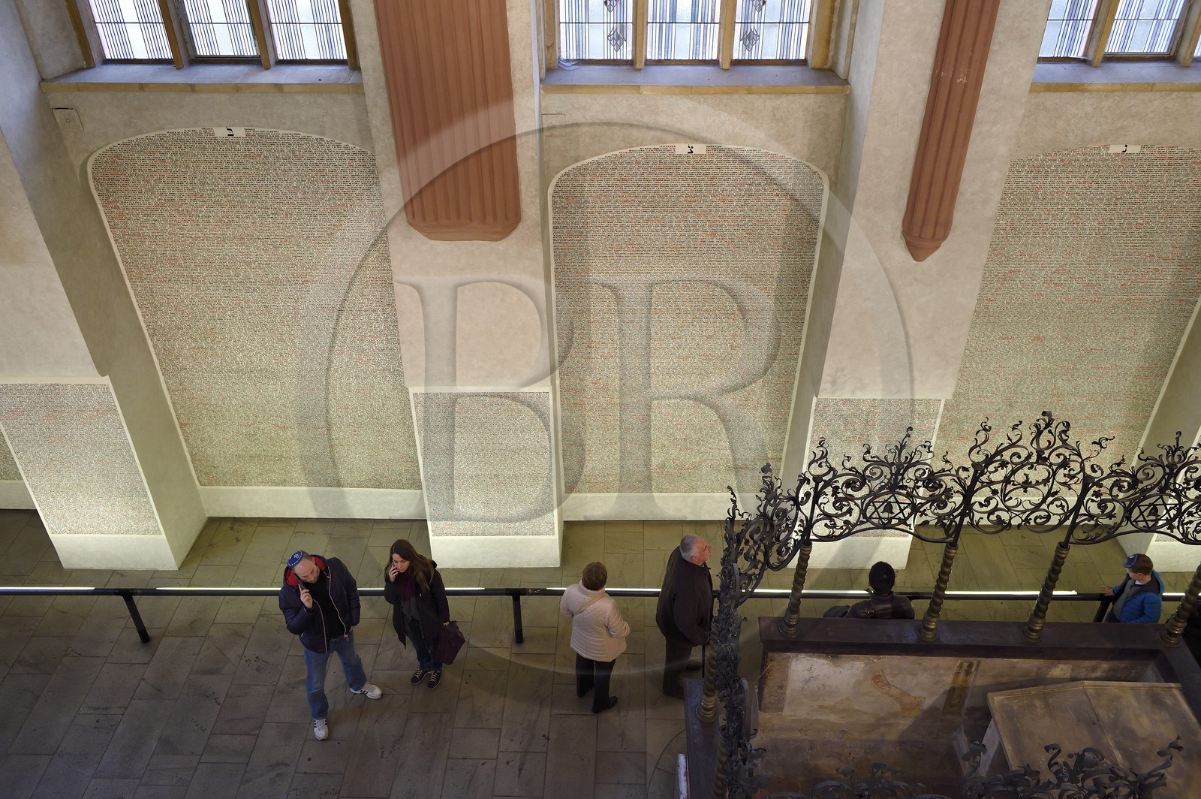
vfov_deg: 44.9
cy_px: 400
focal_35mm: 29
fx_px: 967
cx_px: 600
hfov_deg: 63.7
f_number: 5.6
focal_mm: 29
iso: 1600
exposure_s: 1/80
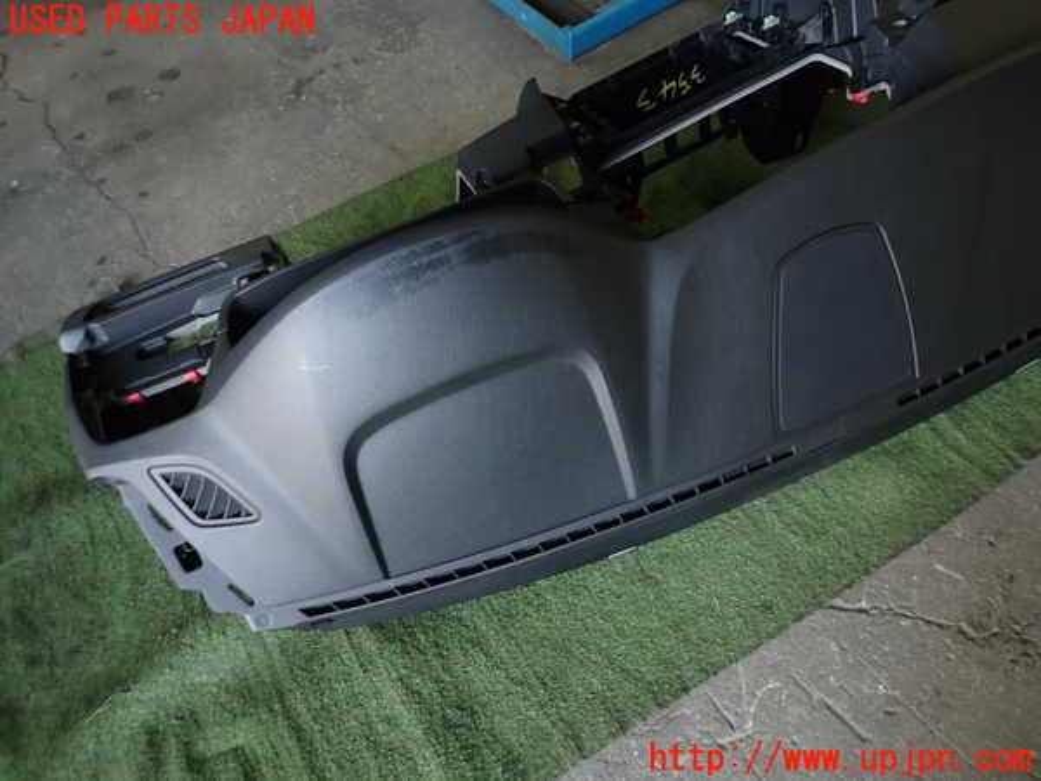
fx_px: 752
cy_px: 390
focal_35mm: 25
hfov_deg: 69.4
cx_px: 520
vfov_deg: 54.9
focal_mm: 4.5
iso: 200
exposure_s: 1/50
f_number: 2
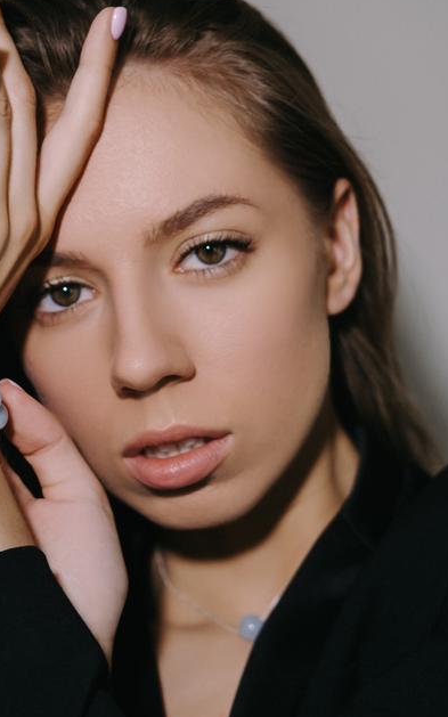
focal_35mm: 88
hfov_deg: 14.7
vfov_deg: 23.5
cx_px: 77
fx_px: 1719
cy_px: 295
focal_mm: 35
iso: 160
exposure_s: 1/160
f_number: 2.8
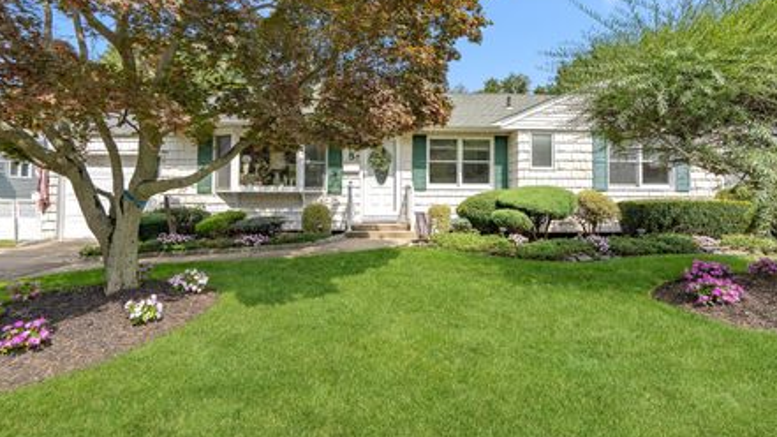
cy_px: 184
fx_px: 391
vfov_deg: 58.1
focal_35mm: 19
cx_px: 400
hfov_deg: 89.5
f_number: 6.3
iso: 100
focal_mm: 16
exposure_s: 1/320
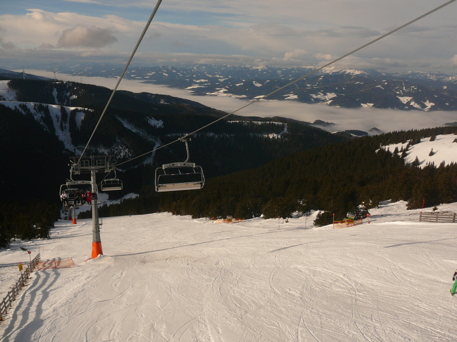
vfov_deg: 40.7
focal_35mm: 35
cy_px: 171
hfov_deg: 52.6
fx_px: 462
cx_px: 228
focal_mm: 5.2
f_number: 5
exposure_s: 1/800
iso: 80
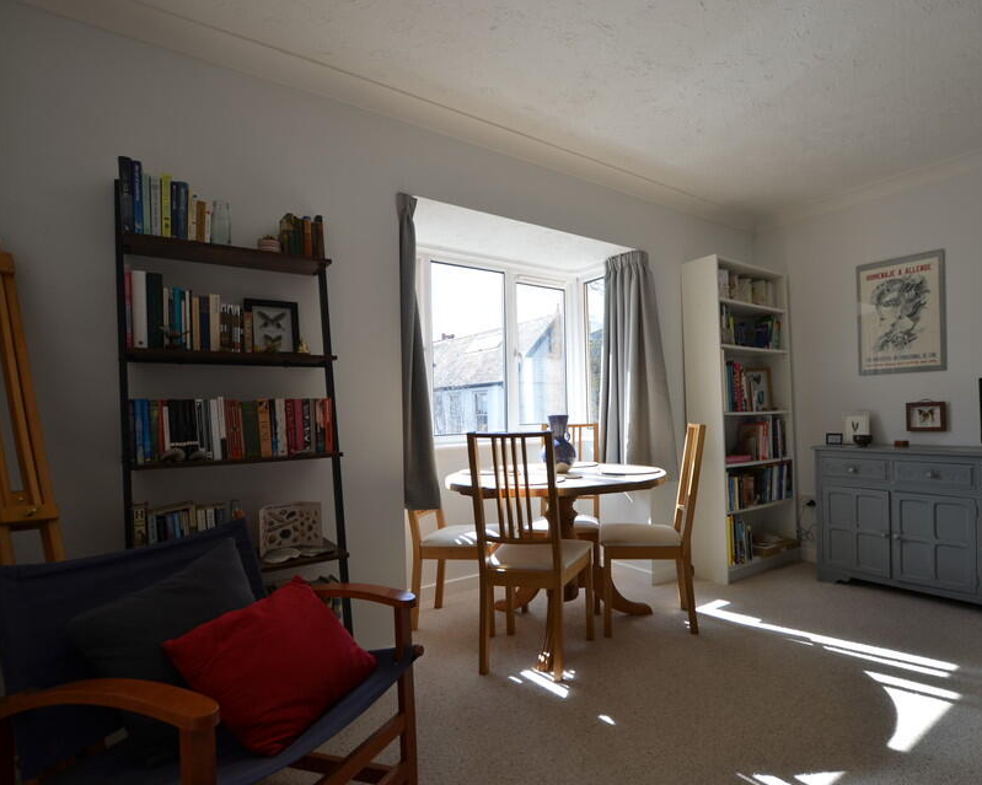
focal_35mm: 18
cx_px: 567
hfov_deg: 85.7
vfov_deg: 73.8
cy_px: 405
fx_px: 523
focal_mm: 10
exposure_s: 1/125
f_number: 4.5
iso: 100
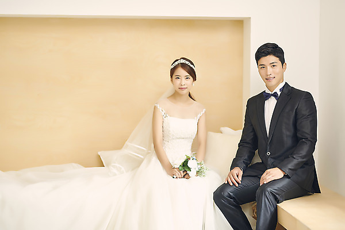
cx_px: 172
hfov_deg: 23.9
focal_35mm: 85
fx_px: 815
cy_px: 115
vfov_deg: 16.1
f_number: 2
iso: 200
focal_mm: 85
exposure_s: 1/125
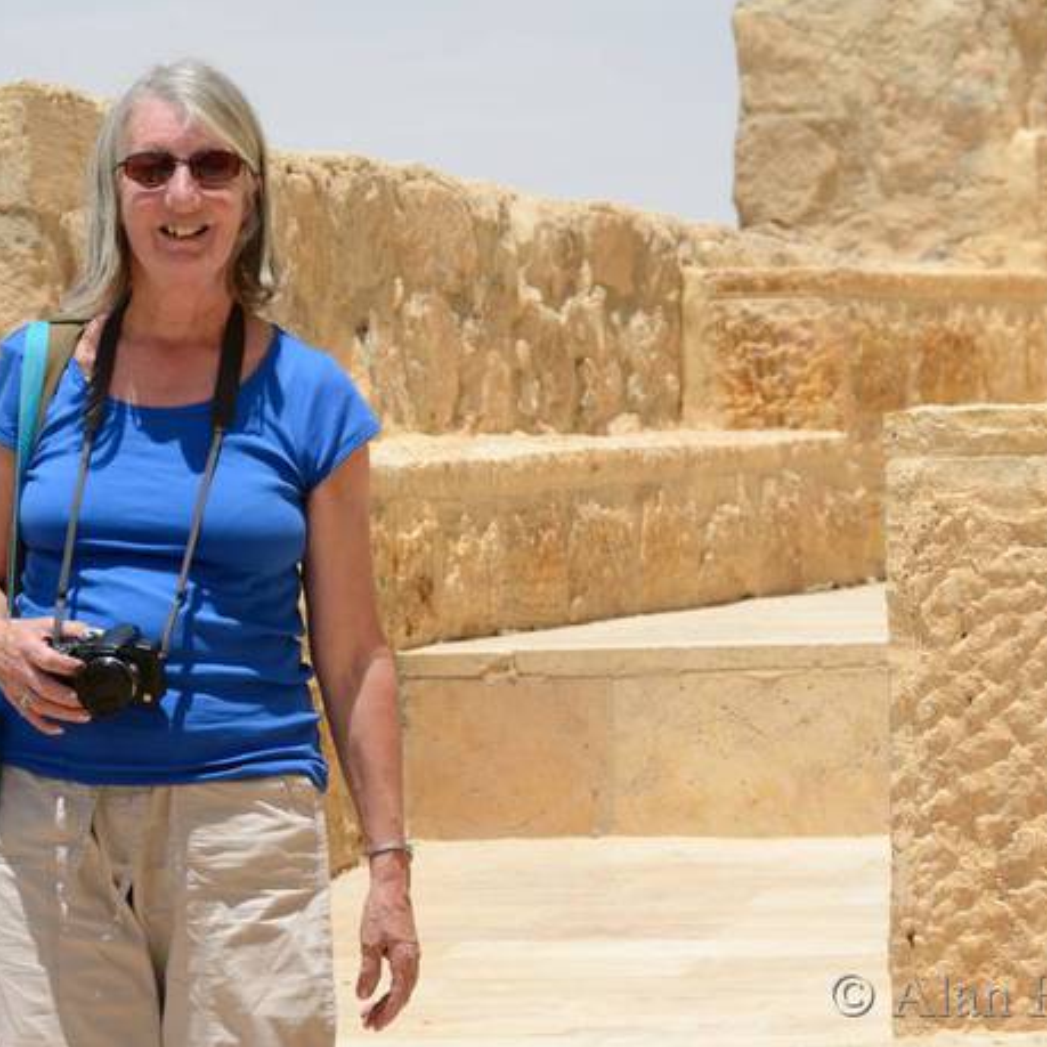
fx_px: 8623
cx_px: 566
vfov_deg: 6.9
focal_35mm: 252
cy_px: 521
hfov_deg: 6.9
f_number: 10
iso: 100
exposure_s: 1/250
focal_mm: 130
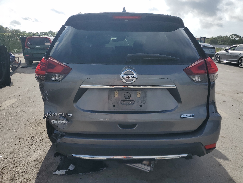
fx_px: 183
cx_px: 122
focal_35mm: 26
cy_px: 92
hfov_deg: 67.3
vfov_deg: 53.1
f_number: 1.5
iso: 50
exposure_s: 1/5000
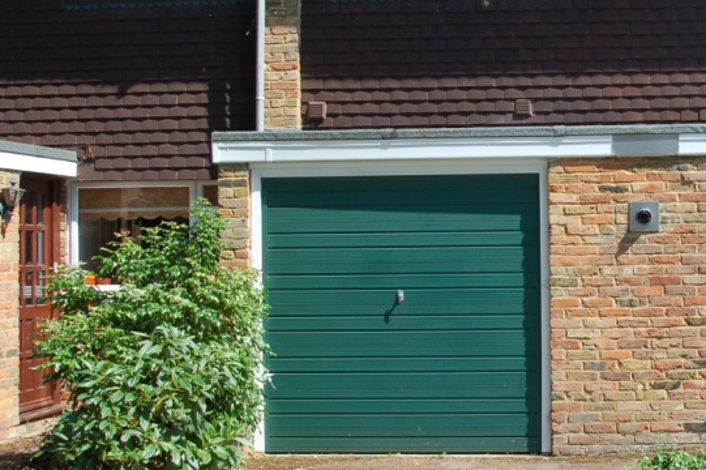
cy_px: 180
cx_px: 612
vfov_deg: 19.1
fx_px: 1390
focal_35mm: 71
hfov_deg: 27.6
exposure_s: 1/200
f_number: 7.1
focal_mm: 25
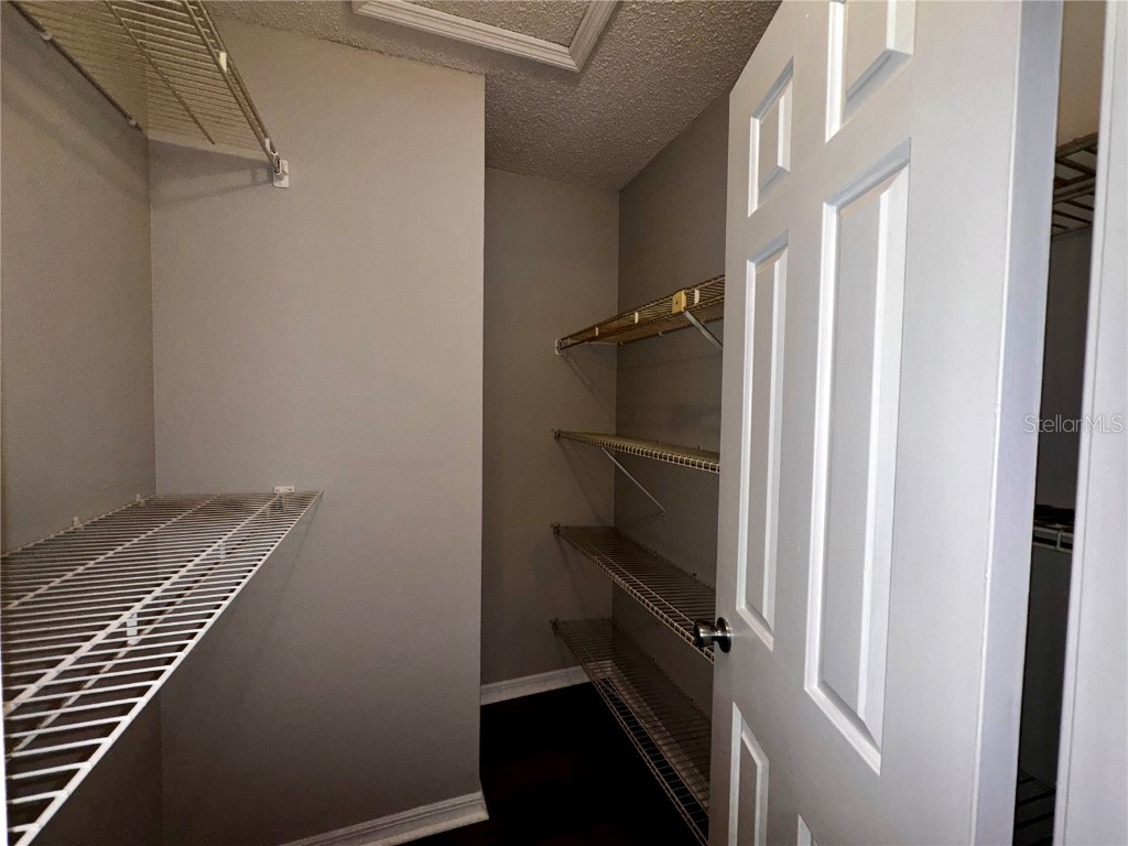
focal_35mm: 14
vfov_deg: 85.7
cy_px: 423
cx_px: 564
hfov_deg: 102.1
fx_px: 456
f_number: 2.2
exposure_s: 1/63
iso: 80
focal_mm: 2.22
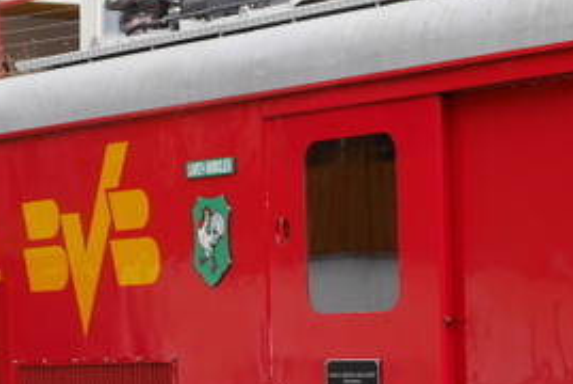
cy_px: 378
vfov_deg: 7.1
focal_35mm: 193
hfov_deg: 10.4
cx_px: 758
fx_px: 3075
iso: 160
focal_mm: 25
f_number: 7.1
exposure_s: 1/250
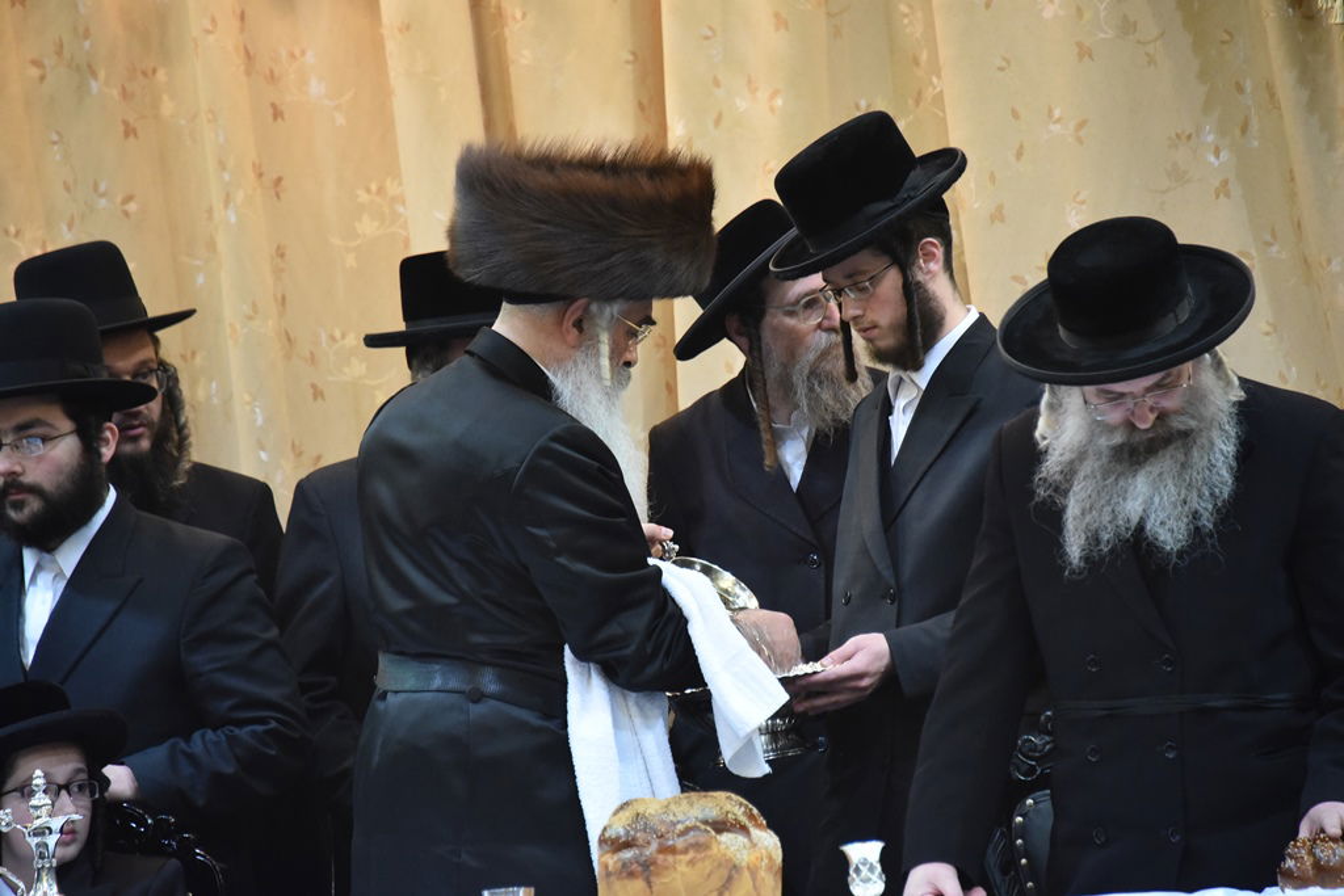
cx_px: 672
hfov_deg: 8.2
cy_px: 448
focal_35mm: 250
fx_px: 9334
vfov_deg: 5.5
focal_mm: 250
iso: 6400
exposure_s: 1/125
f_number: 5.6
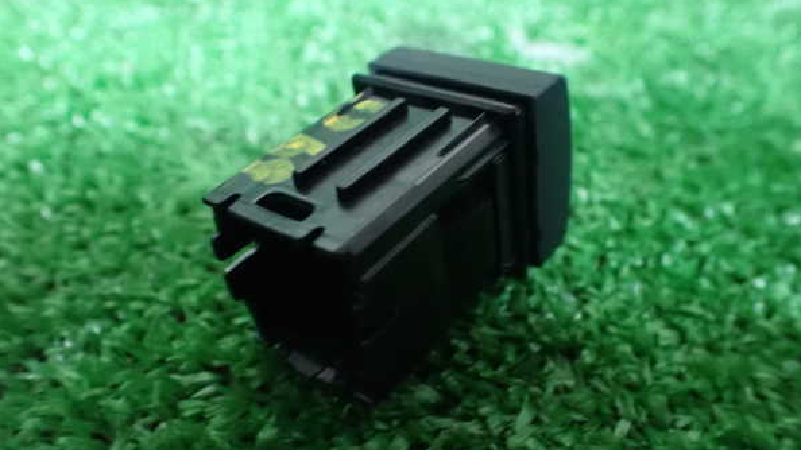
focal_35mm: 33
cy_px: 243
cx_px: 402
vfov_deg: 35.6
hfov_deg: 59.5
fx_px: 701
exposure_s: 1/15
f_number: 2.3
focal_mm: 5.4
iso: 1600
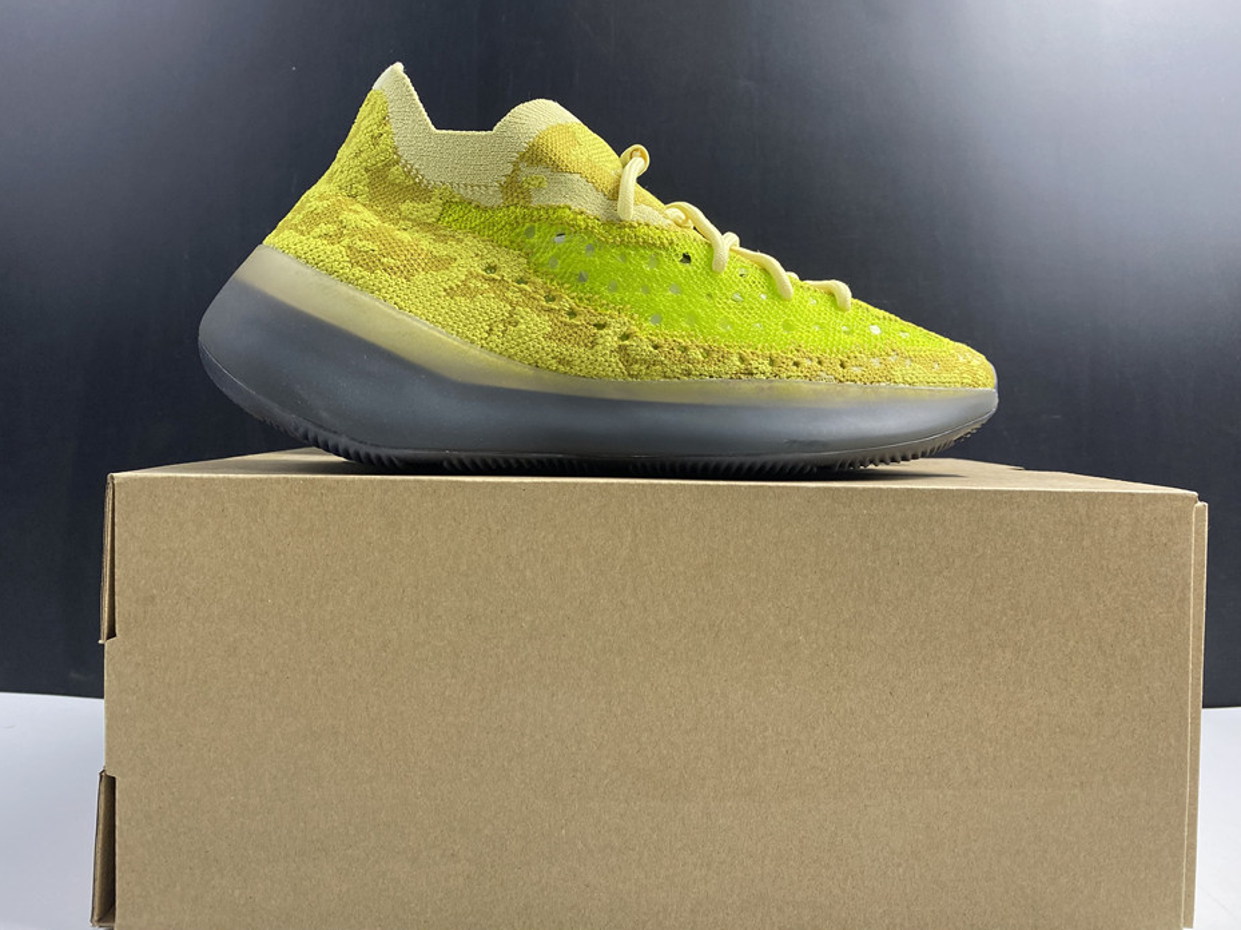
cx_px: 637
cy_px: 457
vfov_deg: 49.7
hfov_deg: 63.5
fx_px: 1003
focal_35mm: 28
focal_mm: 4.25
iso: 100
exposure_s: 1/100
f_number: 1.8
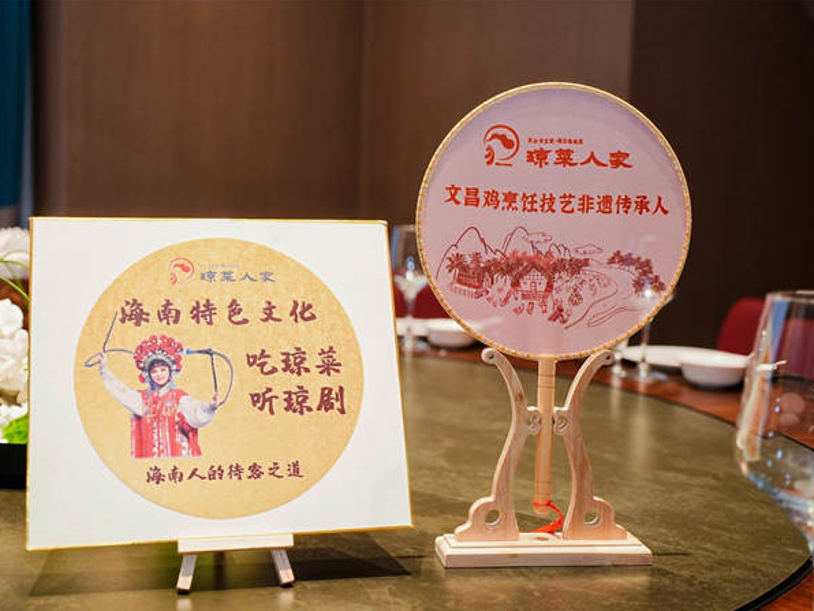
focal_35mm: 46
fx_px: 1082
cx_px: 359
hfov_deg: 41.2
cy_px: 308
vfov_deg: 31.5
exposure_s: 1/200
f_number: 2.8
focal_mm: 28
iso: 640
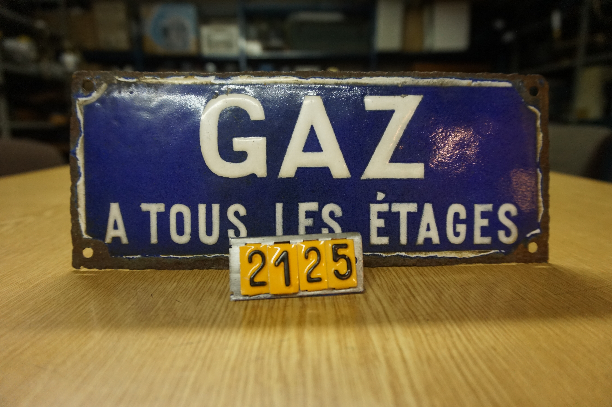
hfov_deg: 73.8
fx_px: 408
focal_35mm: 24
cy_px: 204
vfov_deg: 53.1
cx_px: 306
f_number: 4
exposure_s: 1/60
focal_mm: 16
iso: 1250
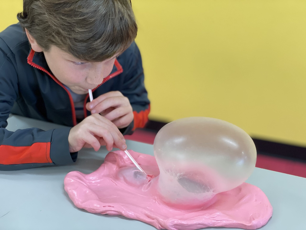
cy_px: 115
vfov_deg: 28.0
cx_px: 153
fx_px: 460
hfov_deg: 36.8
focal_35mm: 52
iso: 125
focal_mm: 6
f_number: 2
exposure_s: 1/122
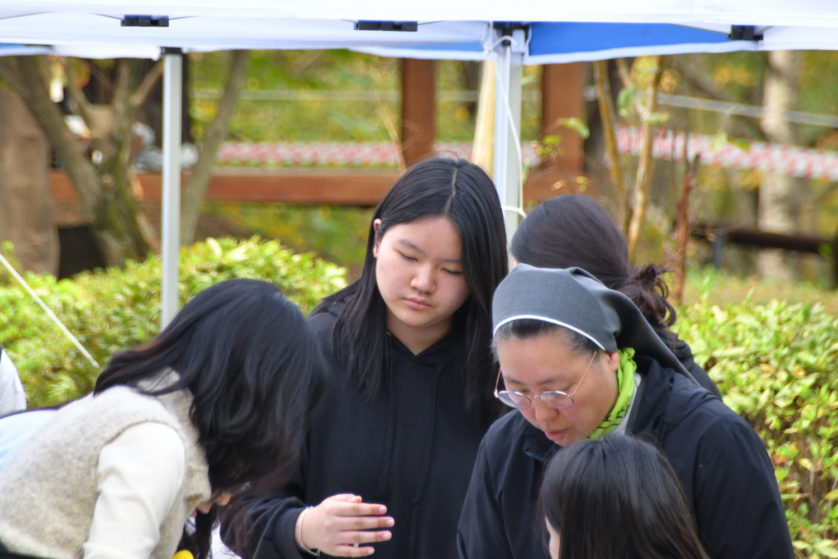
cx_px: 419
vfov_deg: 4.4
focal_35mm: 315
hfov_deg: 6.5
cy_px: 280
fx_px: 7332
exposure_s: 1/125
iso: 720
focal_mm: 210
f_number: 6.3
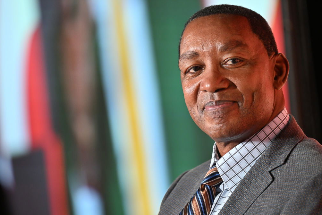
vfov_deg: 3.4
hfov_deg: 5.1
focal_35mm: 408
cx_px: 161
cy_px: 109
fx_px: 3650
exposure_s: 1/60
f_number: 5.6
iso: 1250
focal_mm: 400
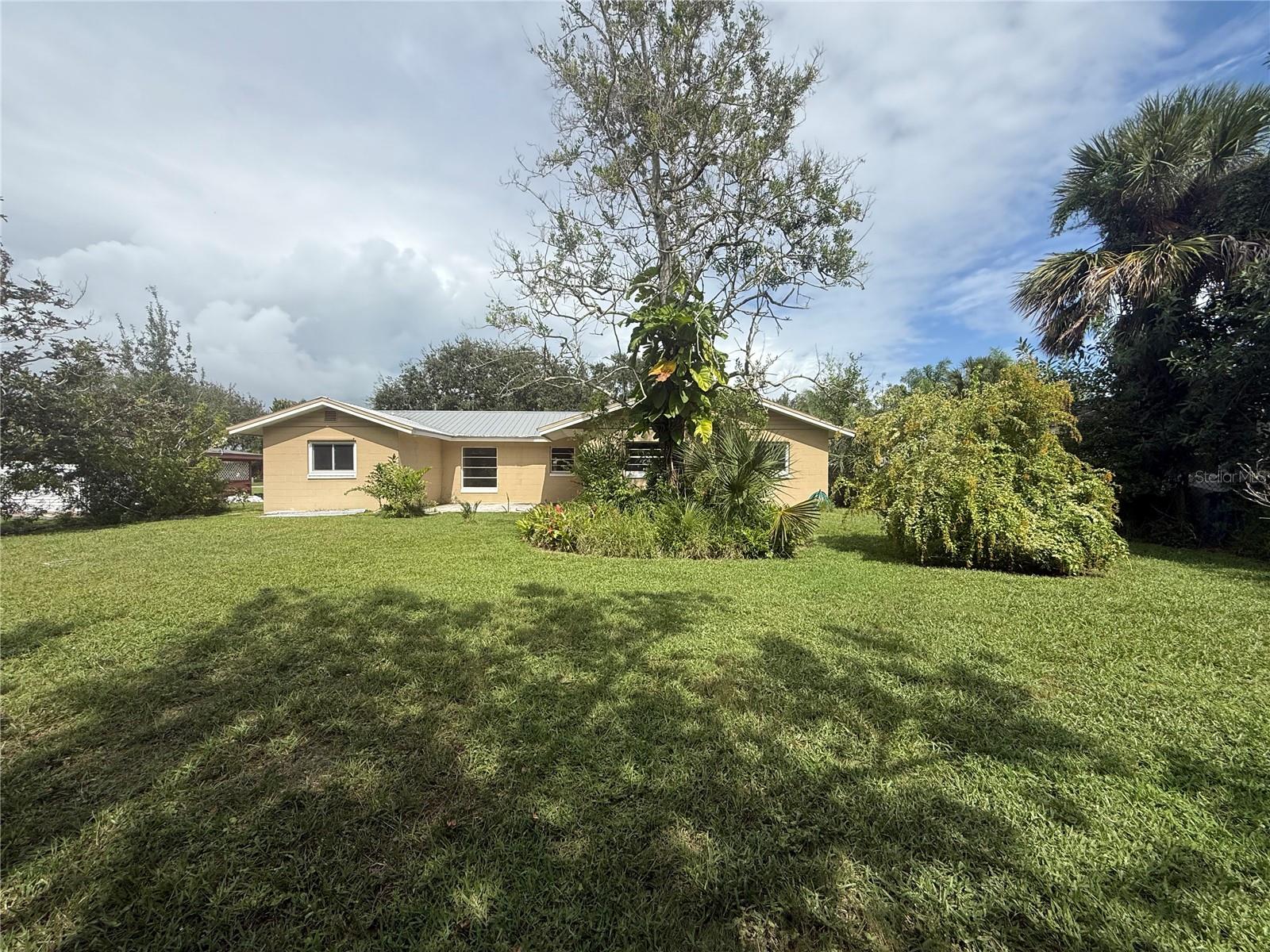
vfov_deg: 85.7
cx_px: 635
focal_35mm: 14
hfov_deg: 102.1
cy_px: 476
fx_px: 514
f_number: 2.2
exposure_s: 1/3460
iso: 50
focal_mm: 2.22
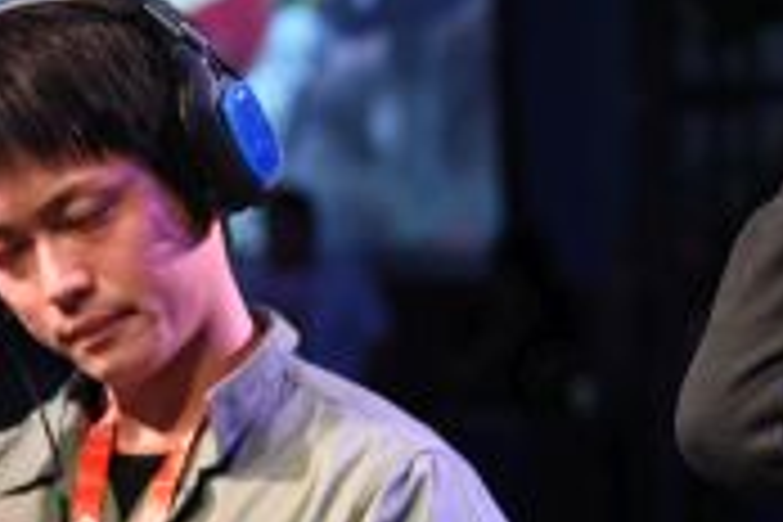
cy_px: 430
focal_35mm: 194
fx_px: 4219
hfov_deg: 10.5
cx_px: 828
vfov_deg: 7.1
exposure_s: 1/640
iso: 3200
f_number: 2.8
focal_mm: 66
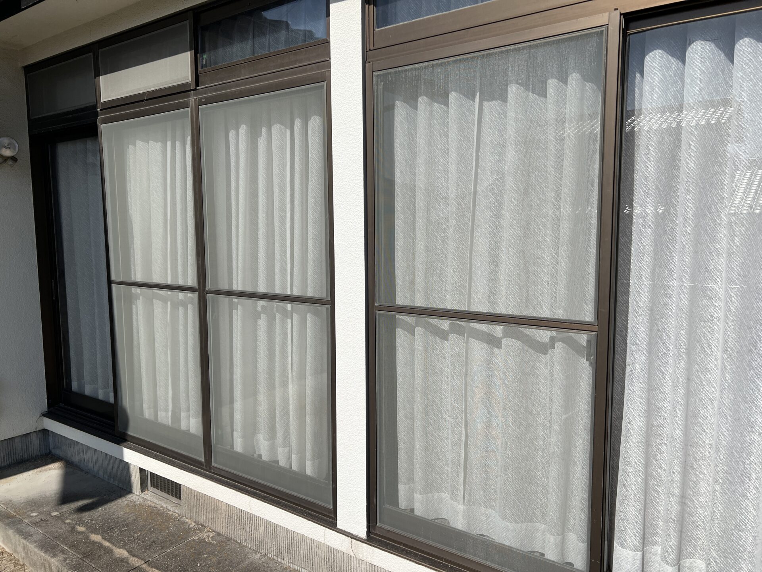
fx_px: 572
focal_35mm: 26
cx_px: 381
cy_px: 286
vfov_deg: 53.1
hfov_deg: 67.3
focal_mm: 5.7
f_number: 1.5
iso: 50
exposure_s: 1/9434
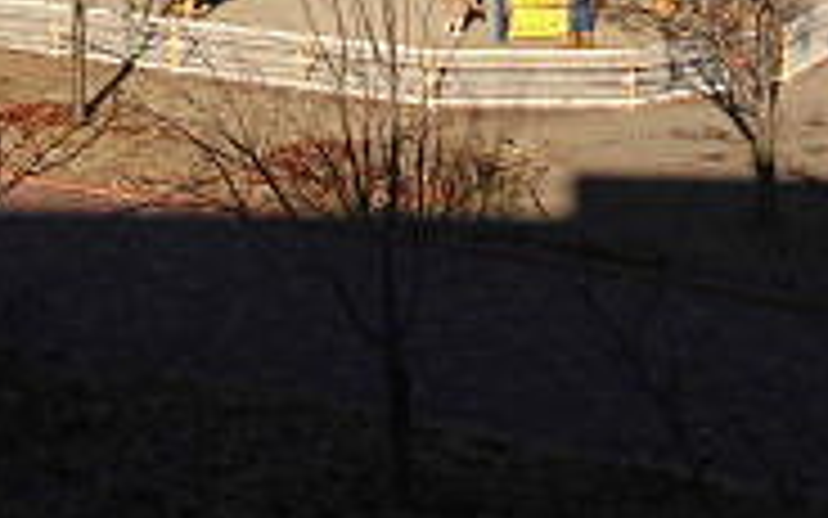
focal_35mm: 140
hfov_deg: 14.7
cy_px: -437
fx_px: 3159
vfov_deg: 8.9
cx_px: 45
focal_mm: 6.77
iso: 100
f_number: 9.3
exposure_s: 1/250
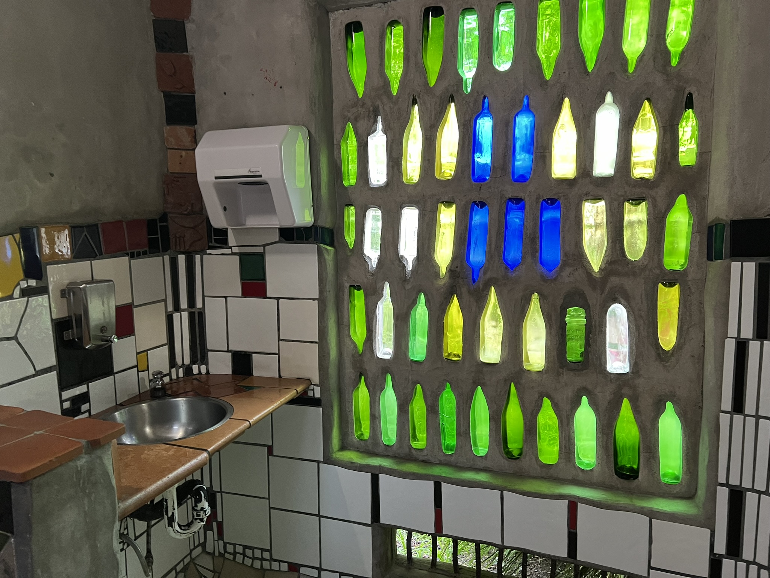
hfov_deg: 67.3
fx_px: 578
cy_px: 289
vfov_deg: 53.1
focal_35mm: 26
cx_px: 385
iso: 200
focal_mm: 5.7
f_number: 1.5
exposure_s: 1/60
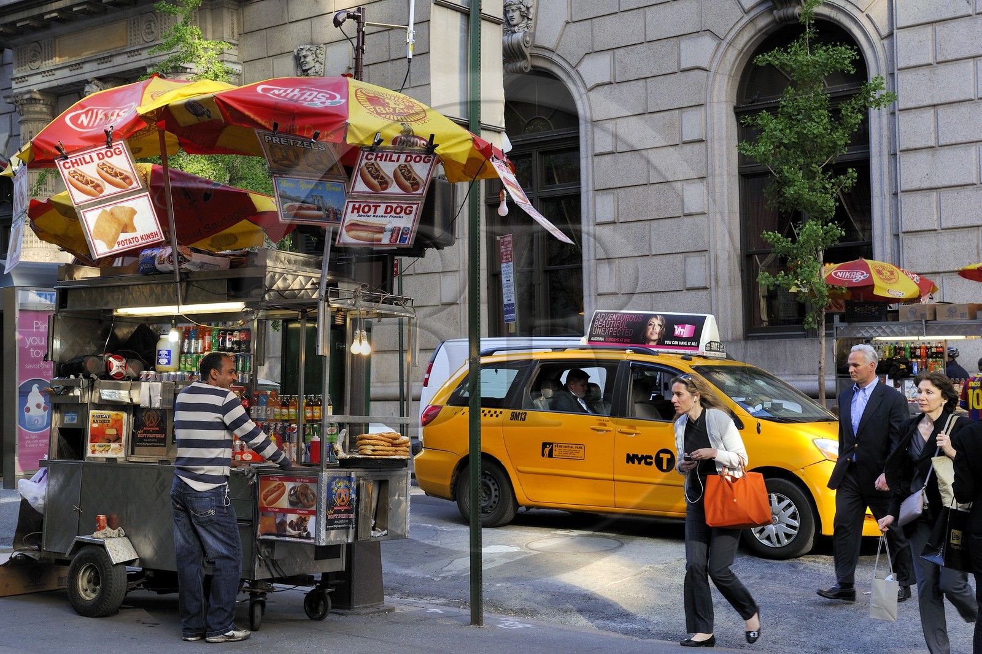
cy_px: 327
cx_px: 491
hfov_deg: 41.1
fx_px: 1309
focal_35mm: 48
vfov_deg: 28.1
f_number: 7.1
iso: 800
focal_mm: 48
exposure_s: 1/160
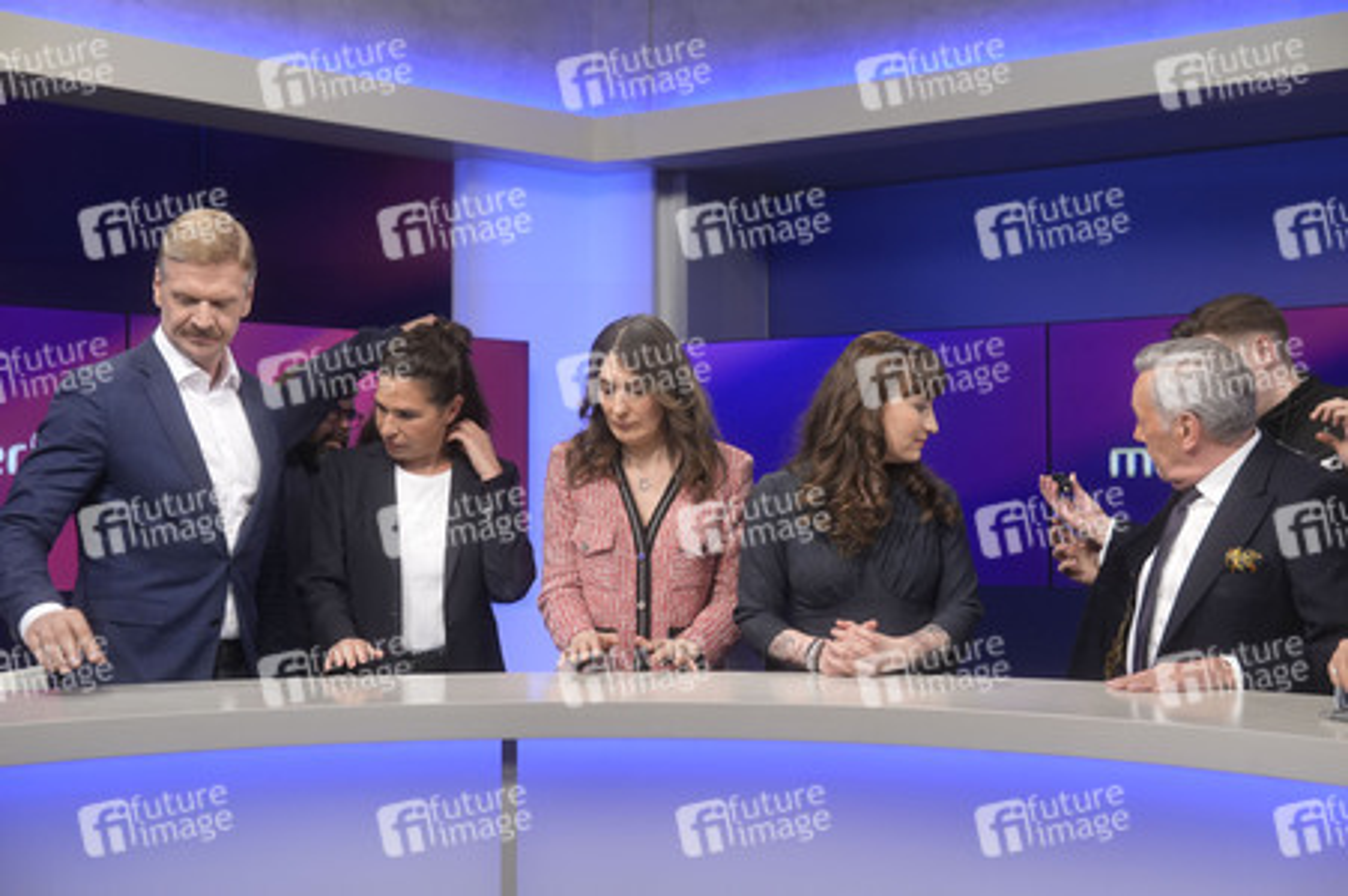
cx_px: 674
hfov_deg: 43.6
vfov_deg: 29.8
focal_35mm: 45
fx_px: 1684
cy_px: 448
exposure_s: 1/250
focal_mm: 30
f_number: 2.2
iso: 640
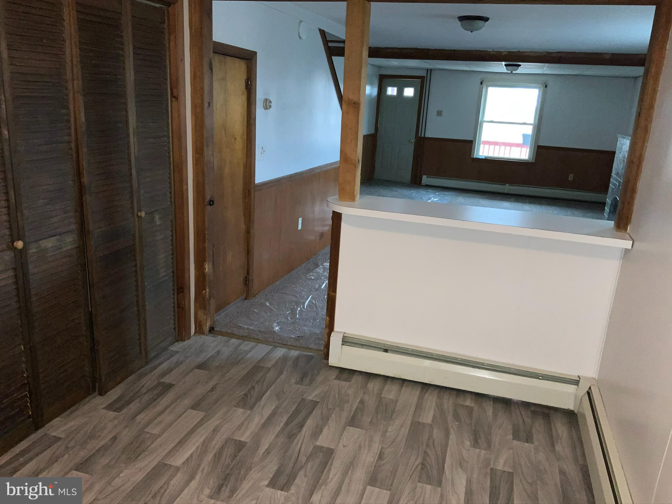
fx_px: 563
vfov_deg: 48.2
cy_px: 252
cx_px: 336
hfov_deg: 61.7
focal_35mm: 29
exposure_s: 1/38
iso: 100
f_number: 1.8
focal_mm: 3
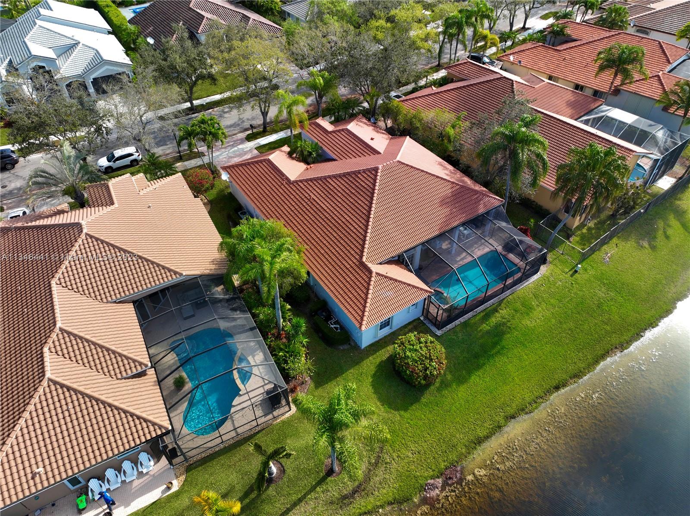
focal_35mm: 24
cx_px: 345
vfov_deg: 56.8
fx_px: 478
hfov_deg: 71.6
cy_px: 258
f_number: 2.8
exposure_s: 1/640
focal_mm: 12.29
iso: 110
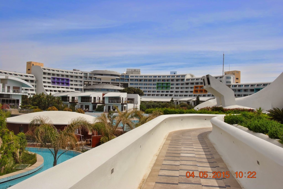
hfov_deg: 57.2
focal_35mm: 33
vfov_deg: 40.1
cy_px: 94
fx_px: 260
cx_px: 142
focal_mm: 22
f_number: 9
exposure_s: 1/400
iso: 100
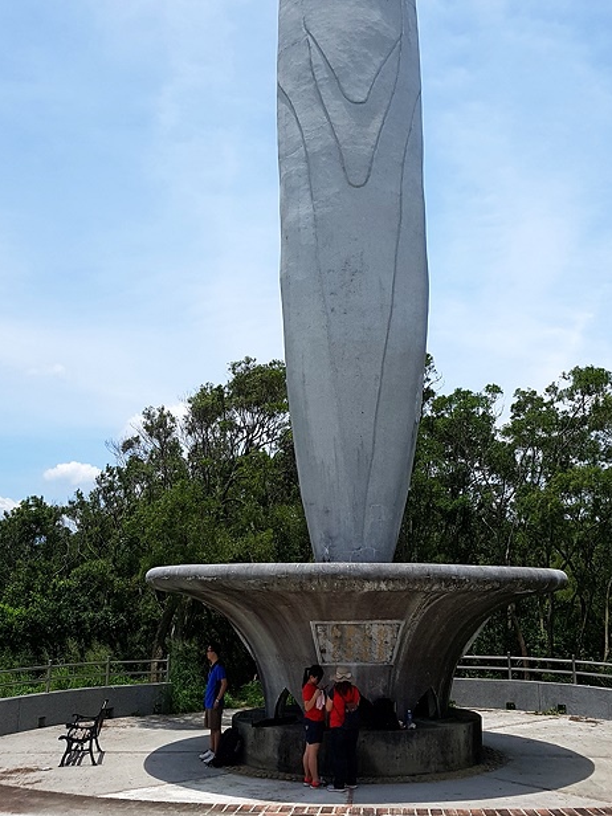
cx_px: 331
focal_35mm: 36
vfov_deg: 51.0
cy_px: 329
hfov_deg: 39.6
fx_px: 849
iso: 50
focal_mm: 4.2
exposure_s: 1/4016
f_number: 1.7
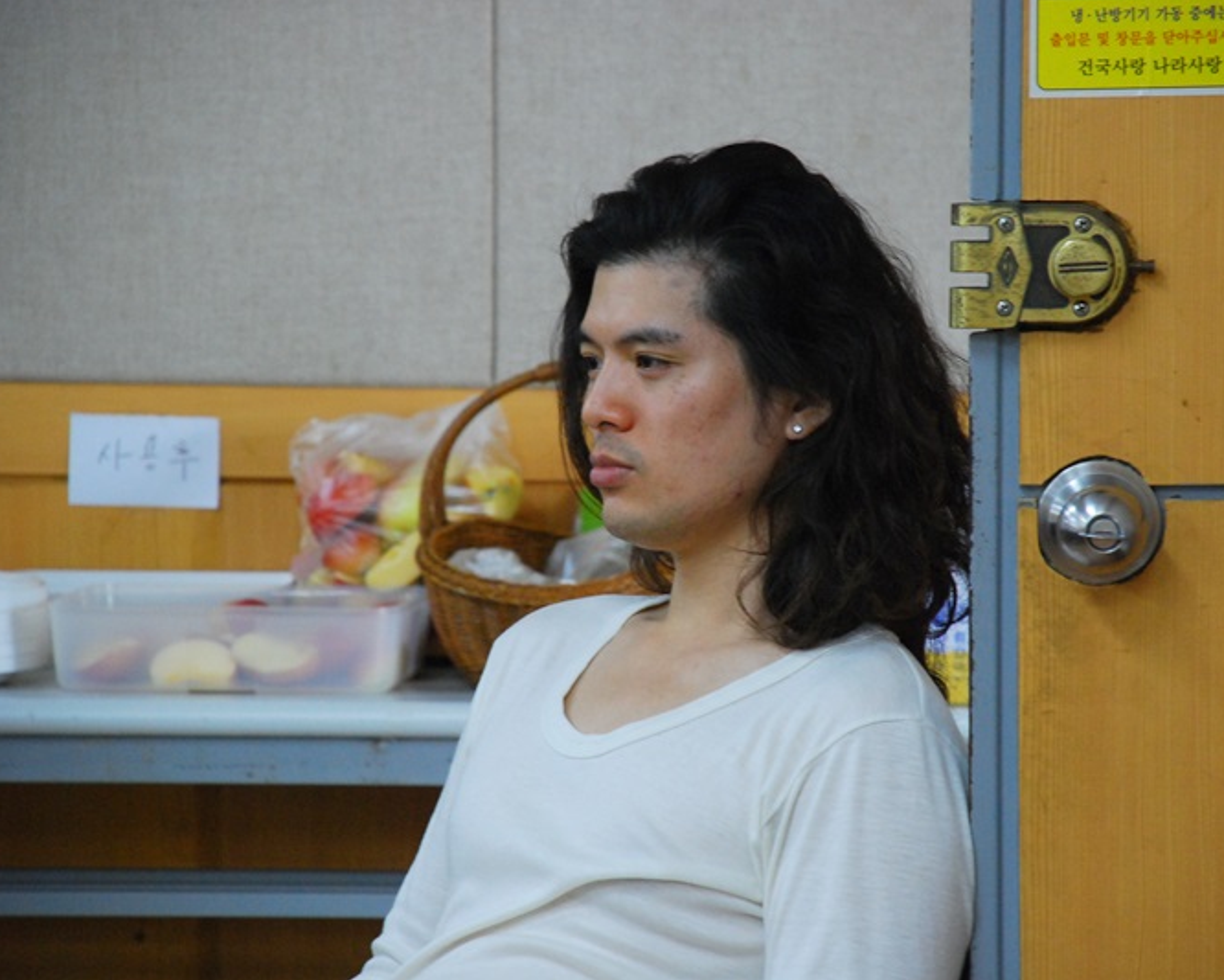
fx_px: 8281
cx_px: 700
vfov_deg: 6.8
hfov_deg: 8.5
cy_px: 489
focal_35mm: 229
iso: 900
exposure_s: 1/30
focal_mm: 135
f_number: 5.6
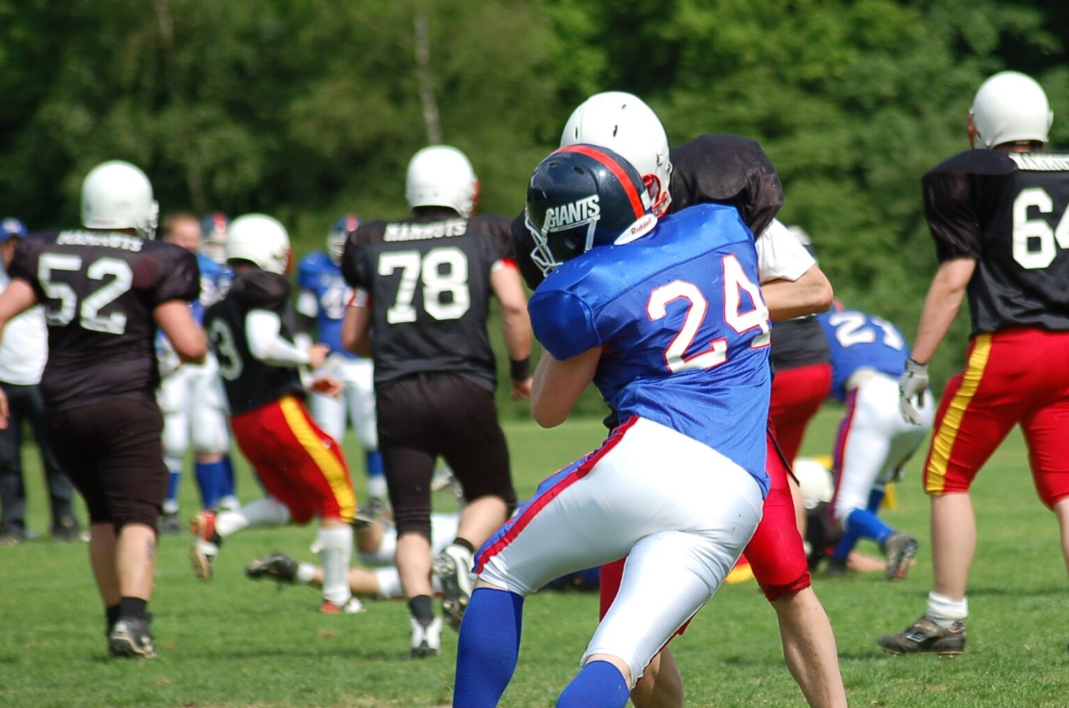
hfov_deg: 6.4
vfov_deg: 4.3
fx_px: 9514
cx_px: 725
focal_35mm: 321
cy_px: 407
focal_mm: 150
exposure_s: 1/1250
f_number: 5
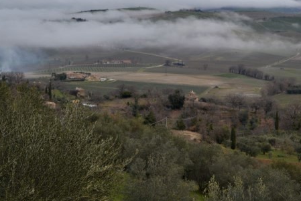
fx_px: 844
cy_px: 46
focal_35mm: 101
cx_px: 172
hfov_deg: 20.2
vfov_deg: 13.5
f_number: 5.6
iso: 125
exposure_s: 1/125
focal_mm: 42
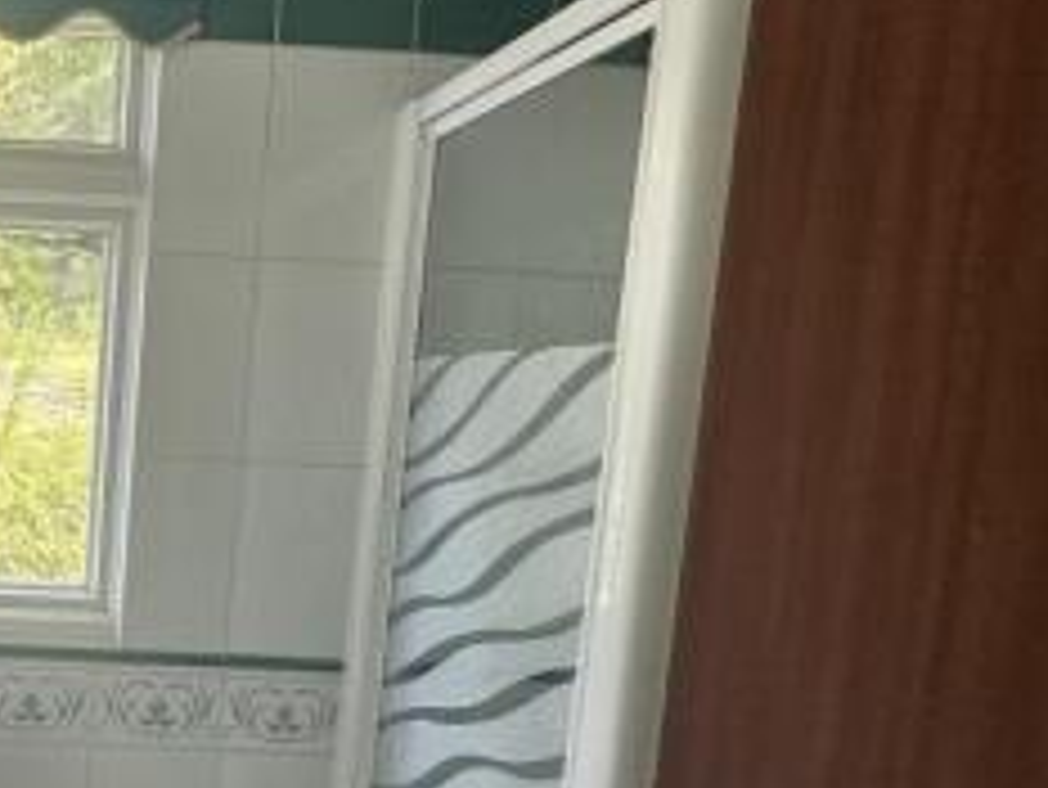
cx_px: -43
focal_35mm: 35
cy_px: 520
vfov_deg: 40.3
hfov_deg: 43.5
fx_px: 1060
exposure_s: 1/100
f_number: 2.2
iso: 40
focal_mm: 2.22
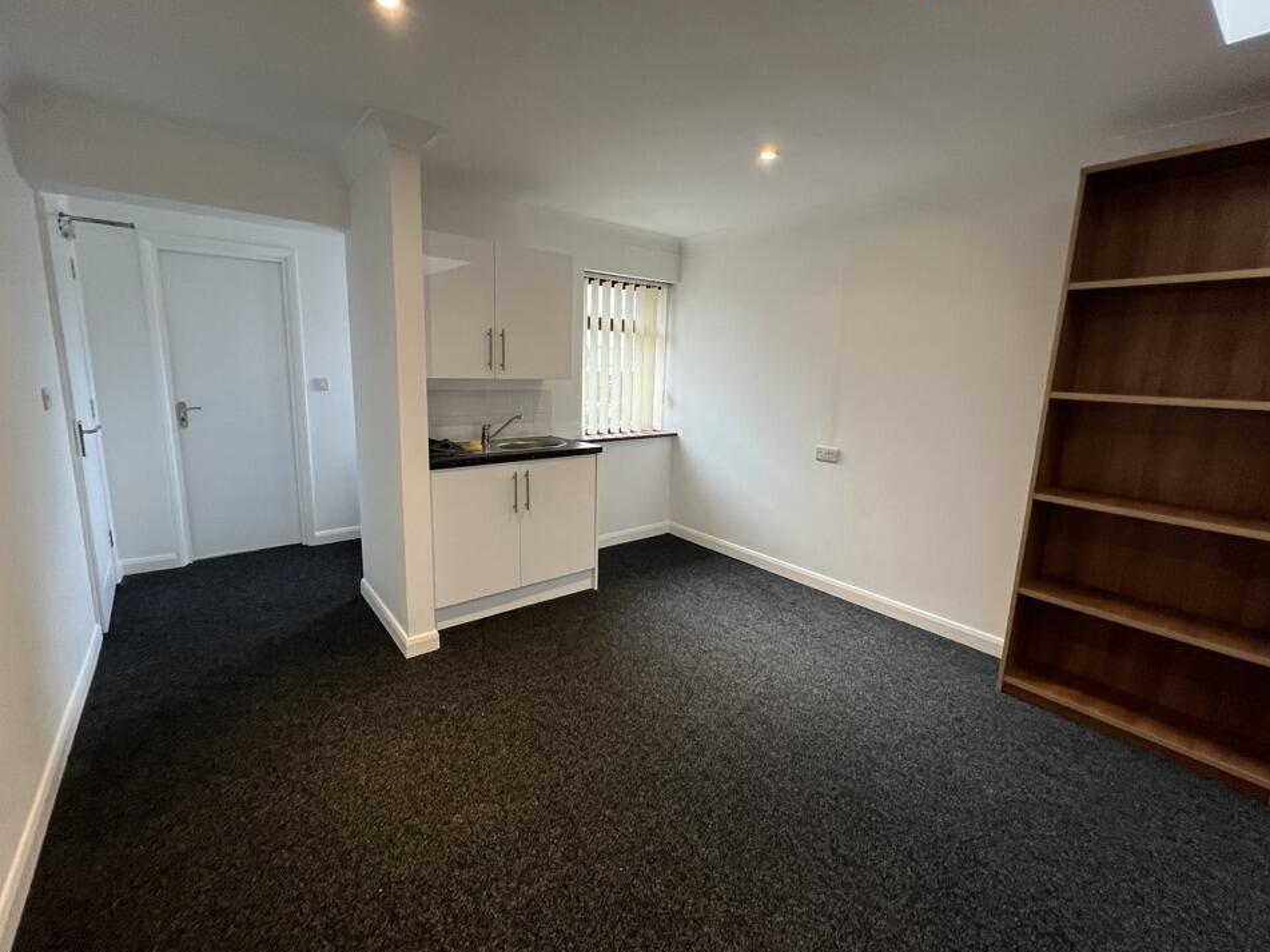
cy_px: 459
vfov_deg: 85.6
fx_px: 514
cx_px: 620
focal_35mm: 14
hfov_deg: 102.1
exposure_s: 1/100
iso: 250
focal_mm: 1.57
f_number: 1.8
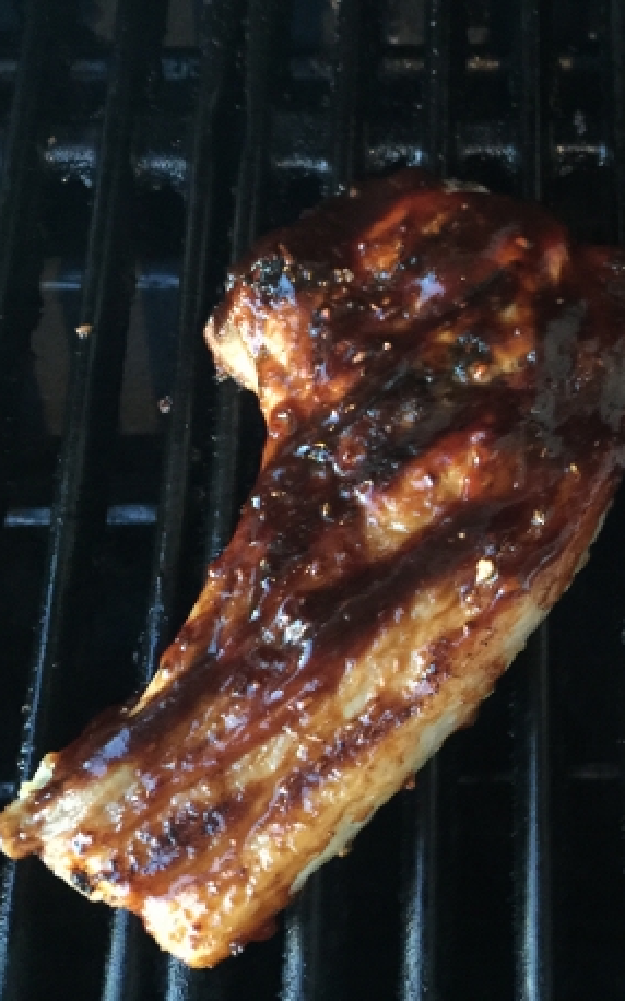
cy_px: 516
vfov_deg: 46.2
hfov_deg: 27.9
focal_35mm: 43
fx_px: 1173
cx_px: 640
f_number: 2.2
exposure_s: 1/4
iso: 100
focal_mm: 4.15
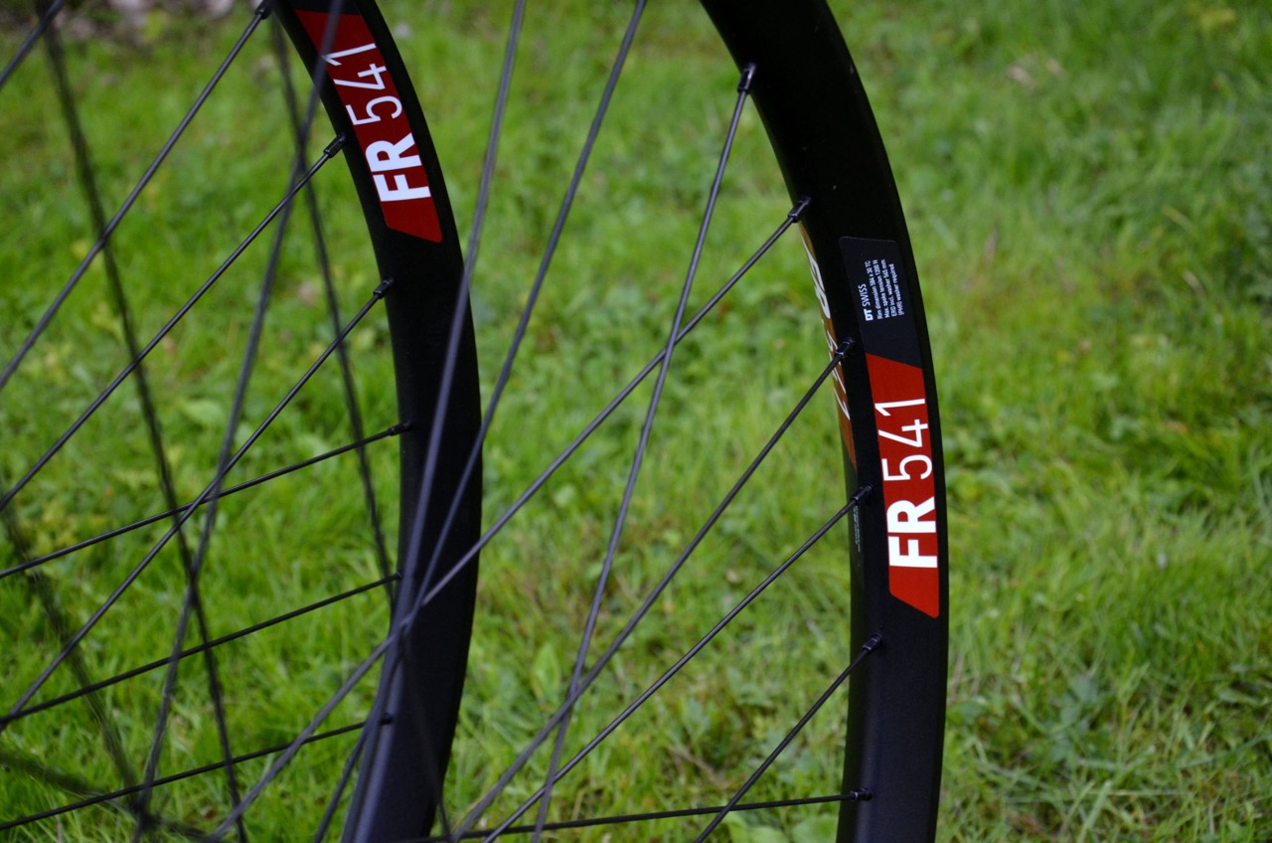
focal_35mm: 57
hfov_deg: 35.1
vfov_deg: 23.7
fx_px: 2010
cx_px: 636
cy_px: 422
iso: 800
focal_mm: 38
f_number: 5.6
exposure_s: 1/125
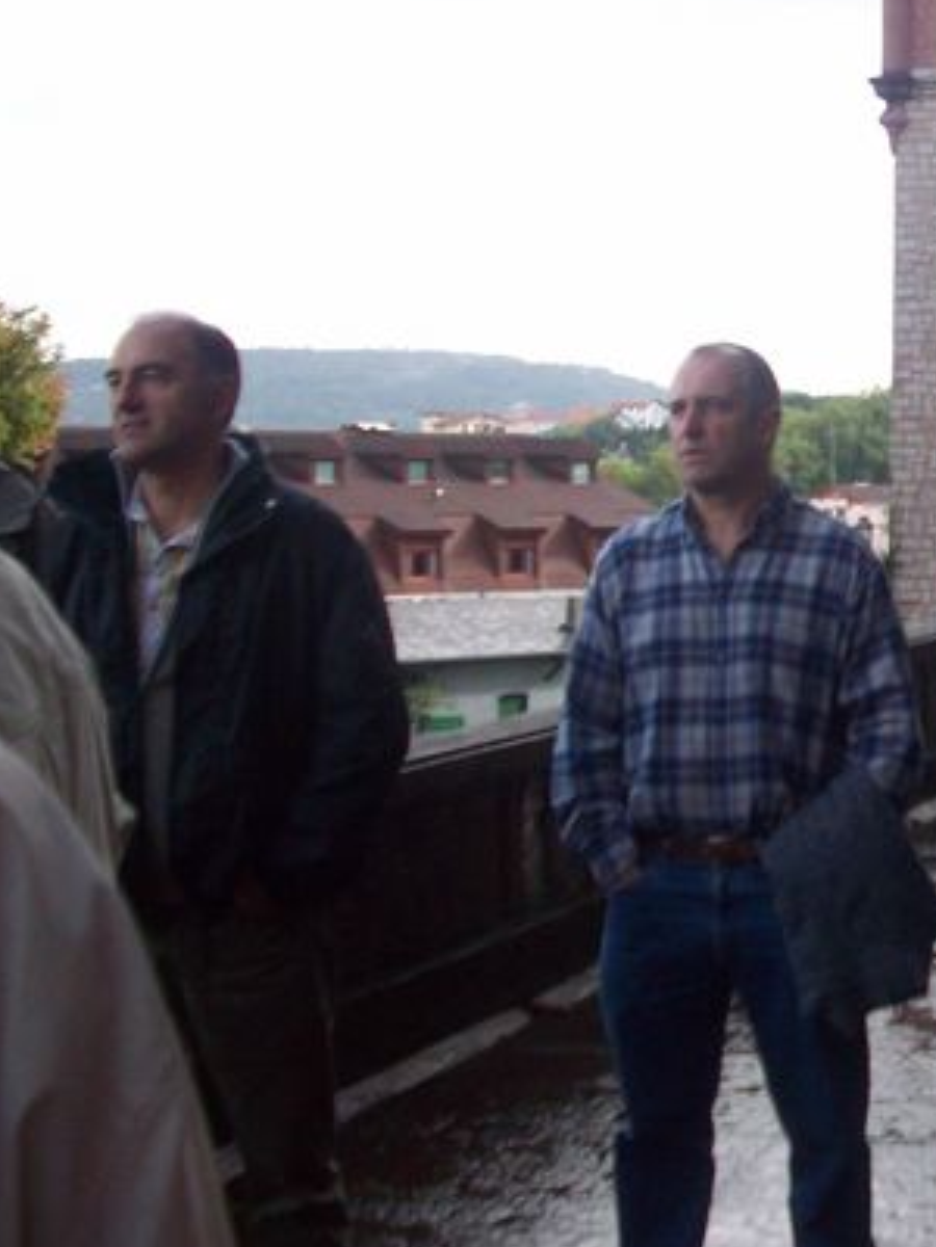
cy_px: 486
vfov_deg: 26.3
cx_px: 1133
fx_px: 2668
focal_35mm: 74
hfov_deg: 18.8
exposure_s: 1/356
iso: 80
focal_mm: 6.2
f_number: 2.8
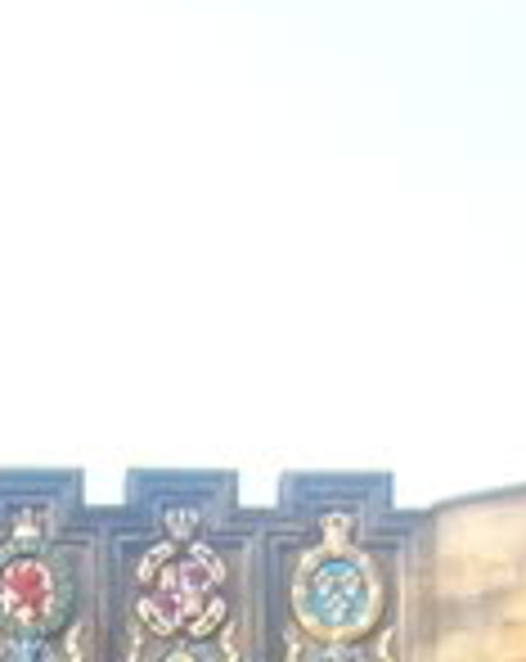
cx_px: -108
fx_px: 3221
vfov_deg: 10.8
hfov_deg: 9.2
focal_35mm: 165
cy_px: 1292
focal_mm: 8.13
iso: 100
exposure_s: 1/125
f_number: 2.7
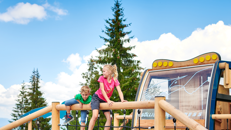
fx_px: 306
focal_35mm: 50
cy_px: 90
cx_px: 122
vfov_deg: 23.8
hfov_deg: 41.3
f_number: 3.2
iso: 100
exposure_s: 1/640
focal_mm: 35
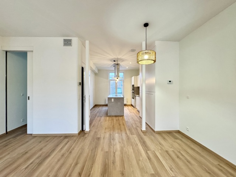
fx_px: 95
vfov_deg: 85.7
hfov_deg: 102.1
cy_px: 88
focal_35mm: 14
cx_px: 118
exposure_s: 1/100
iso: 320
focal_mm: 2.22
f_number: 2.2
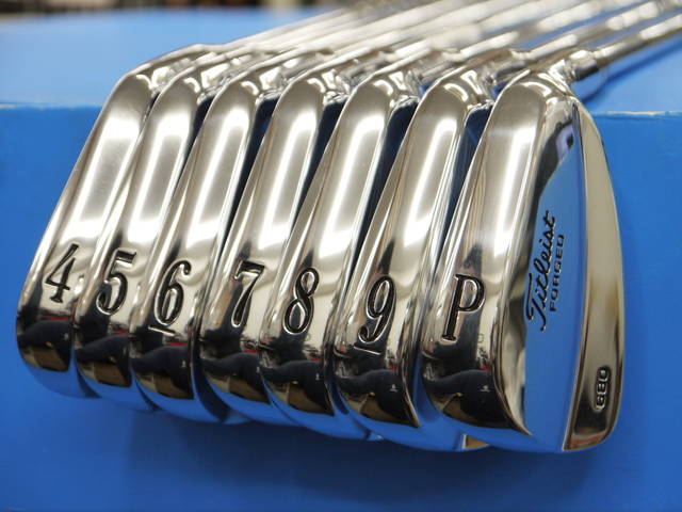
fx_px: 1655
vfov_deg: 17.6
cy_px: 256
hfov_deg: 23.3
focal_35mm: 84
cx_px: 341
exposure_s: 1/80
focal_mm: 42
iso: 400
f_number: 5.6
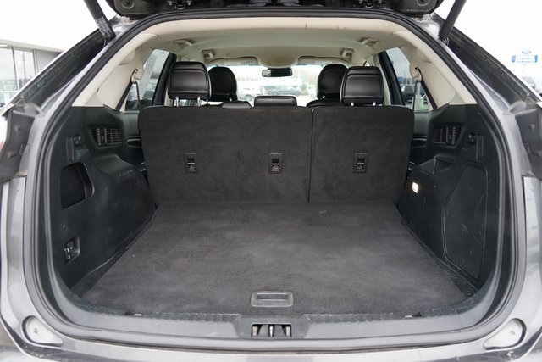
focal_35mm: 28
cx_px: 271
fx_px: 422
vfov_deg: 46.4
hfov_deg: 65.5
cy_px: 181
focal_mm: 28
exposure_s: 1/160
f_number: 4
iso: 800
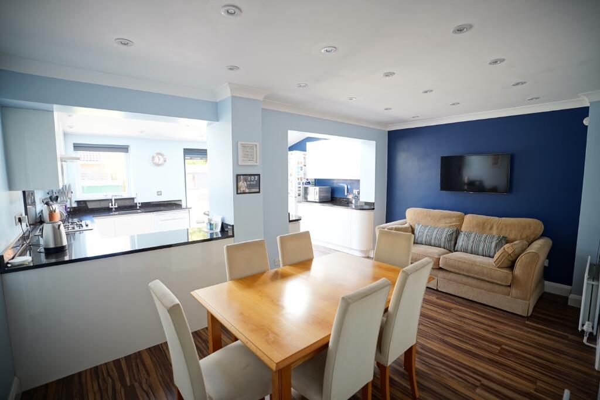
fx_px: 267
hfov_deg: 96.7
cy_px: 200
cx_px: 300
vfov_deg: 73.8
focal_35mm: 16
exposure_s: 1/30
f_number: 2.8
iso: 400
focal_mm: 16
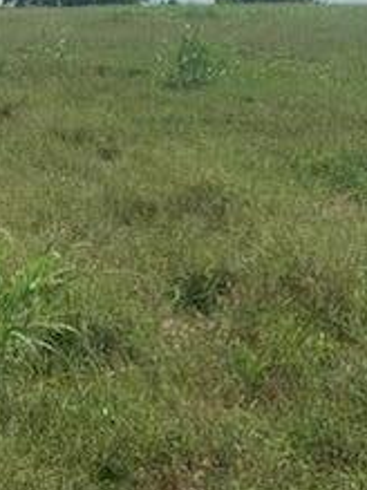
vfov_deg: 20.6
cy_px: 150
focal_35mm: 95
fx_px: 1344
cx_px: -90
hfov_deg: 14.9
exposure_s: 1/4464
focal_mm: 4.25
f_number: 1.8
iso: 25
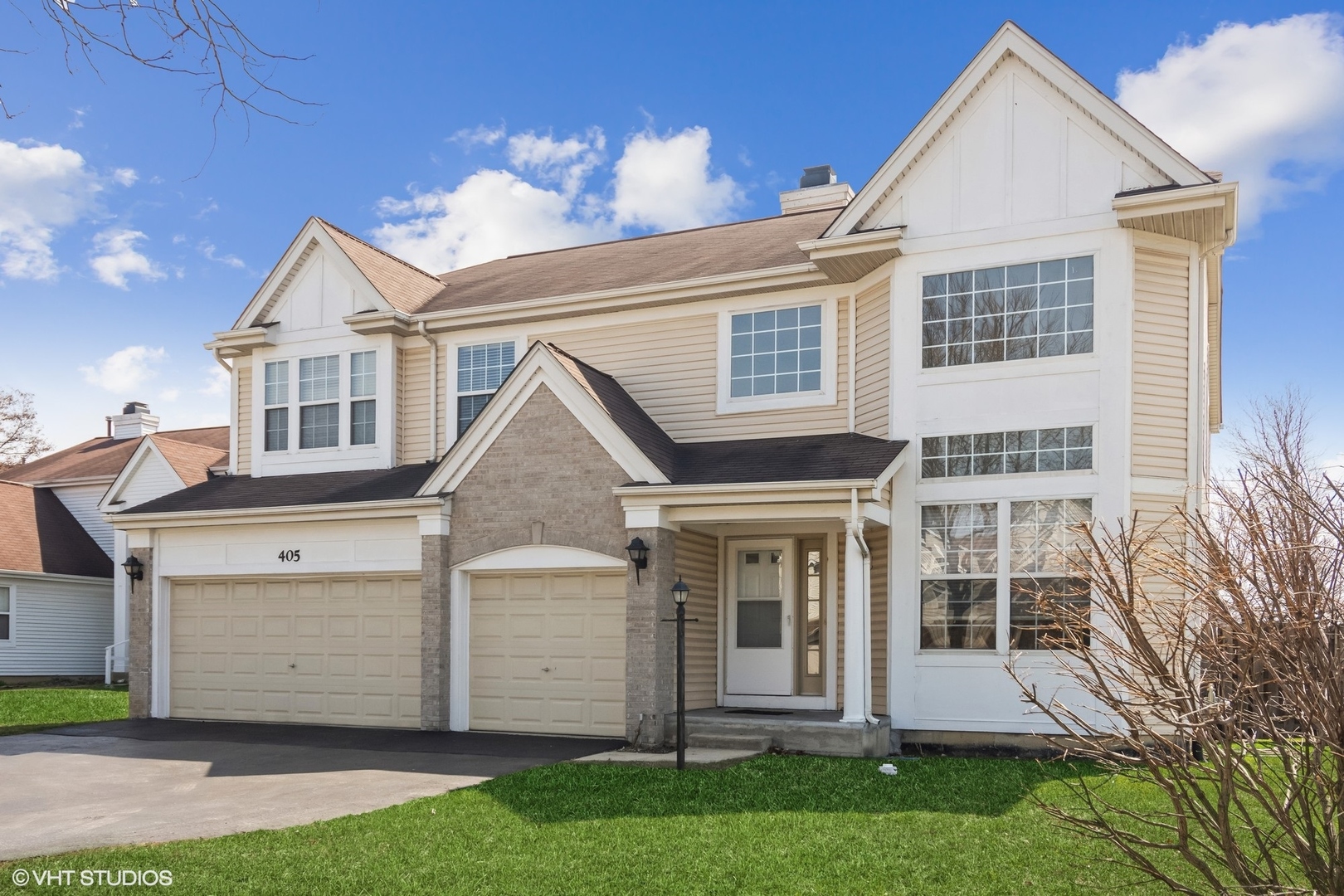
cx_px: 672
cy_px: 448
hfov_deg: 61.9
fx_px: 1120
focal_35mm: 30
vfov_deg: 43.6
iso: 200
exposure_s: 1/1250
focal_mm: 20
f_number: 8
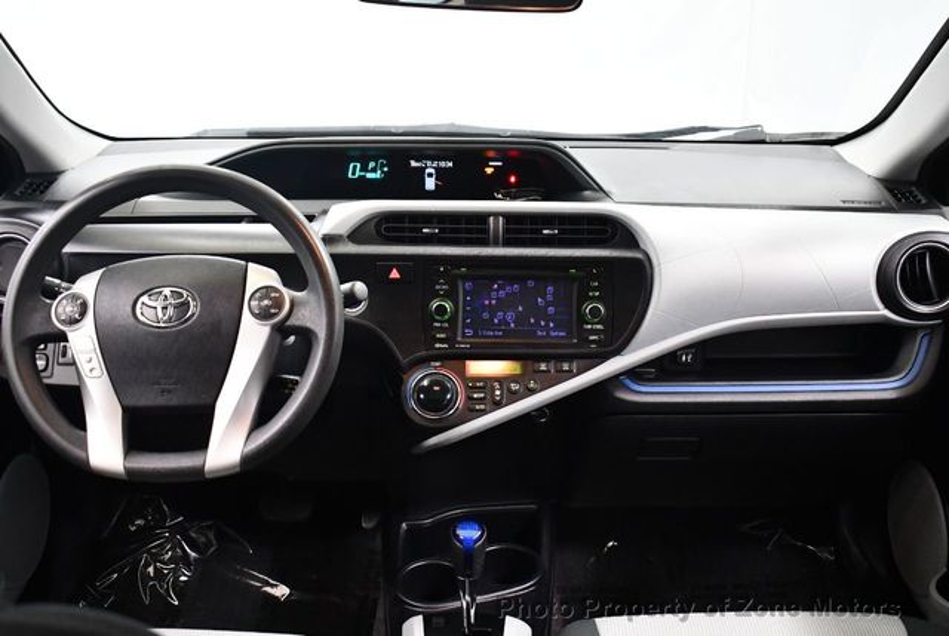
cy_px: 318
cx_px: 474
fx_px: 951
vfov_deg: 37.0
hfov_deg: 53.1
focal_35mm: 36
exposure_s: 1/100
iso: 3200
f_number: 3.5
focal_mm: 18
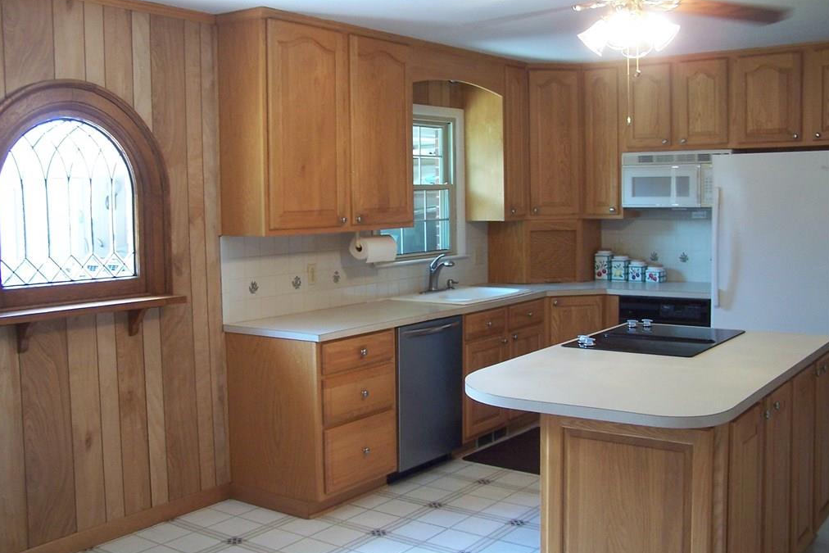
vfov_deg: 33.4
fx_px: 921
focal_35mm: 40
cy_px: 270
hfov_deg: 48.5
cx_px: 413
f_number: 2.8
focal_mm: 6.3
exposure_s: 1/30
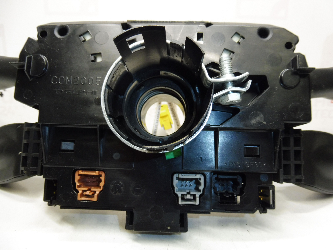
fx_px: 231
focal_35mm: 24
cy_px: 125
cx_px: 166
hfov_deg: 71.6
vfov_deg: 56.8
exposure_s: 1/60
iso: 200
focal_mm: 4.3
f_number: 3.5
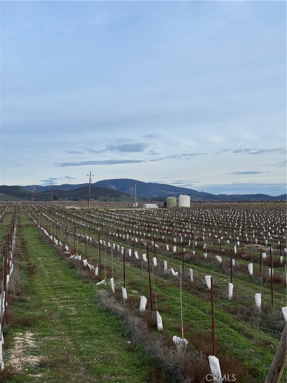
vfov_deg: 39.7
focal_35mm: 48
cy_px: 192
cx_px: 144
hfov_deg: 30.3
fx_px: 531
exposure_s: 1/876
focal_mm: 6.76
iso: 64
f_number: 1.78
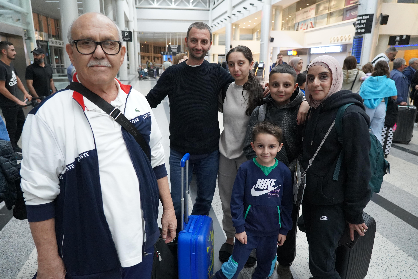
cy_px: 143
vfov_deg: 51.3
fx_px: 290
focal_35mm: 25
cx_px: 202
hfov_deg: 71.5
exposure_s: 1/160
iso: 6400
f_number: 4
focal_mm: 24
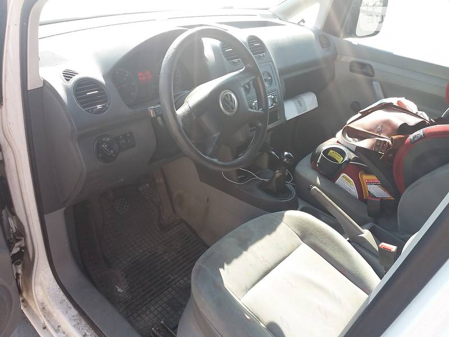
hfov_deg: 63.4
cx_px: 224
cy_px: 168
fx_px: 363
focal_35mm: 28
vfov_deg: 49.7
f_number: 1.9
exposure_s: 1/173
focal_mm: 3.7
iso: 64
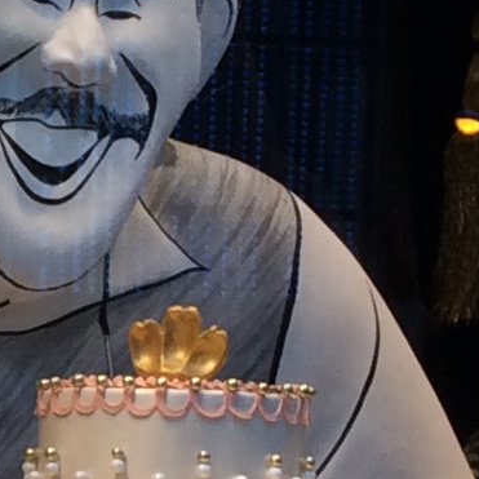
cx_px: -955
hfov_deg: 6.8
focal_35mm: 233
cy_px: 719
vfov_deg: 7.4
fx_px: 3648
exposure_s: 1/74
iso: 32
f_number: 2.2
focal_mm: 4.12
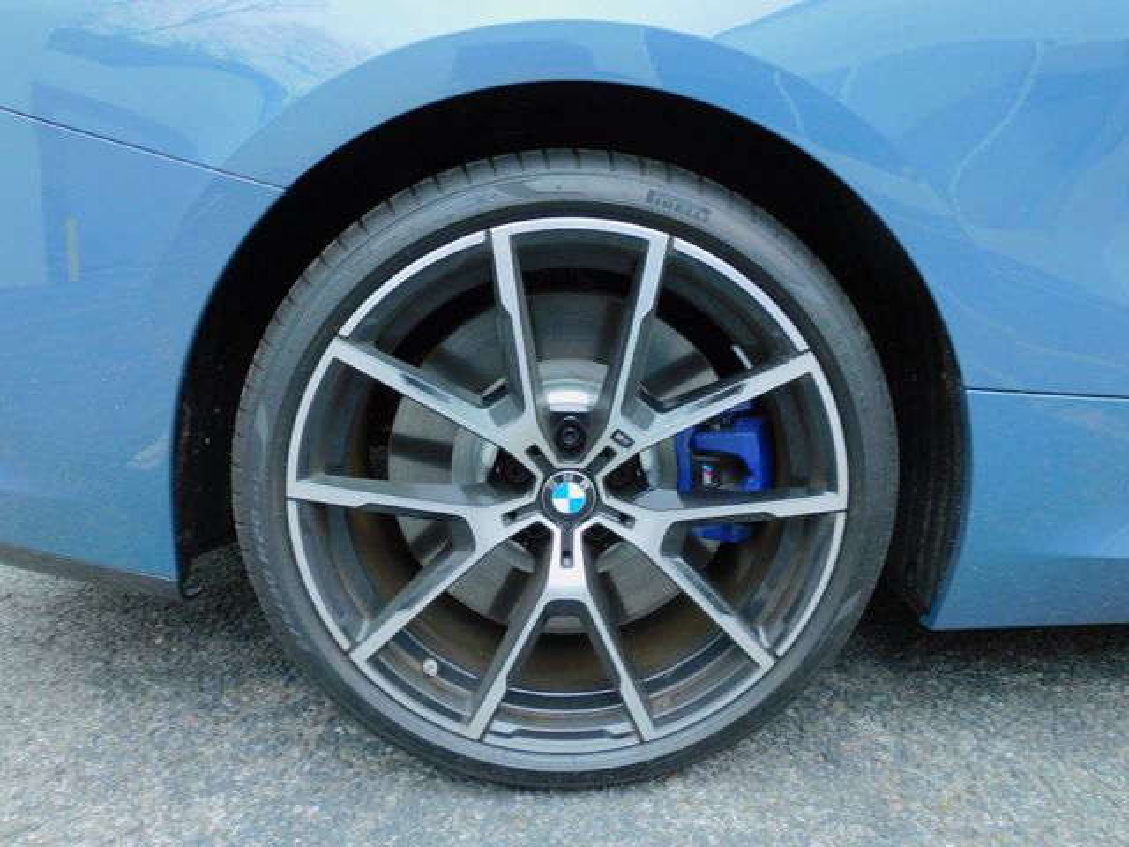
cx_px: 564
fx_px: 783
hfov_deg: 71.6
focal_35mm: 24
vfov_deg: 56.8
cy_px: 424
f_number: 3.3
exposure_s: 1/50
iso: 125
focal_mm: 4.3
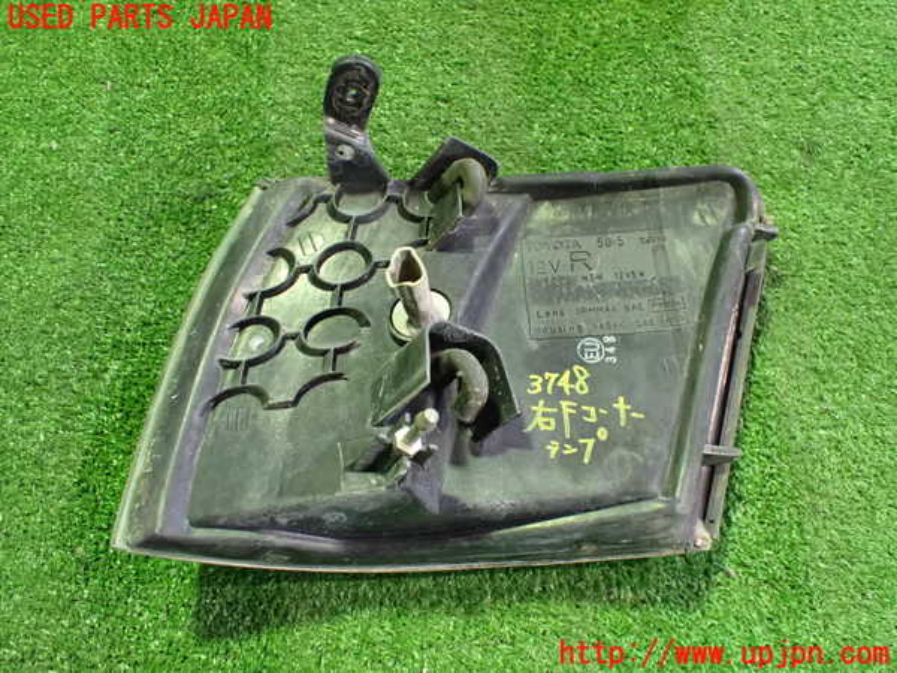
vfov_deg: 46.8
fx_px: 777
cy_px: 336
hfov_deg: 60.0
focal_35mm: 30
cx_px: 448
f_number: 2.3
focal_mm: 5.4
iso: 1250
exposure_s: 1/30
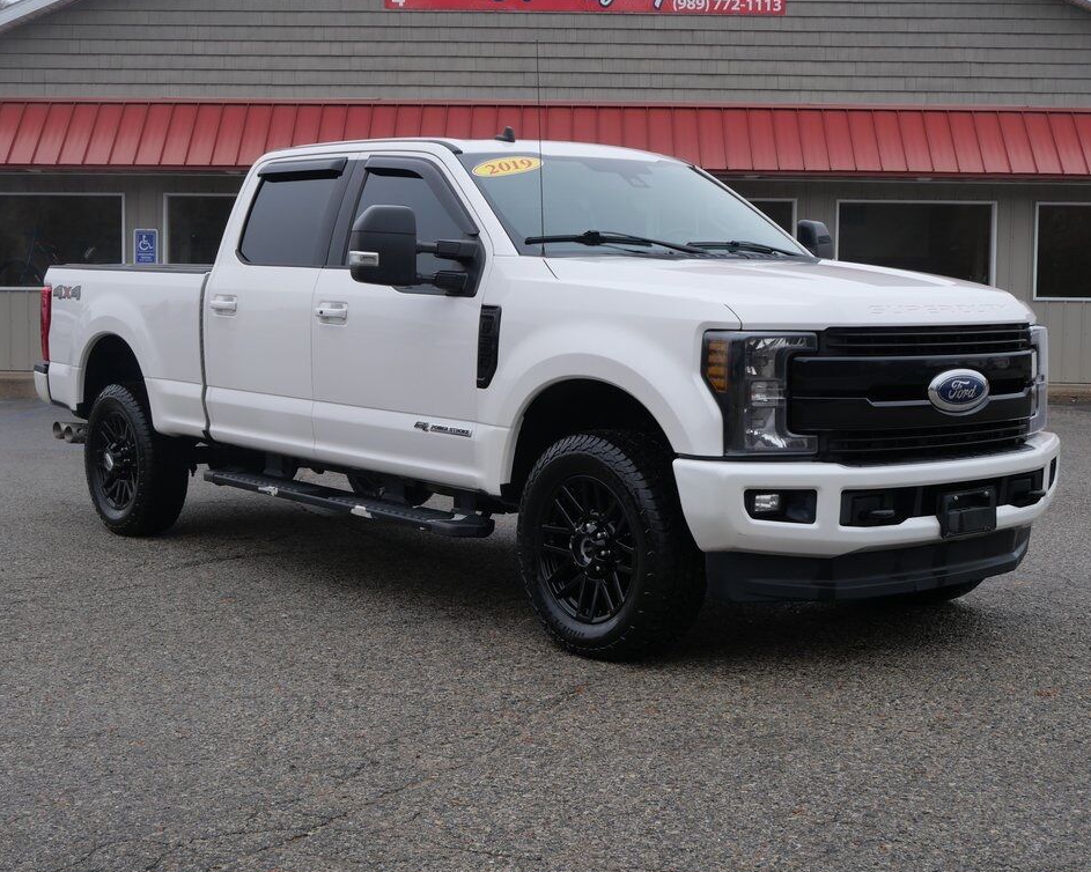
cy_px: 441
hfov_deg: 35.4
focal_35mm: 53
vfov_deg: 28.6
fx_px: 1711
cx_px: 552
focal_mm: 25
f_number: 6.3
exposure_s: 1/125
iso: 200
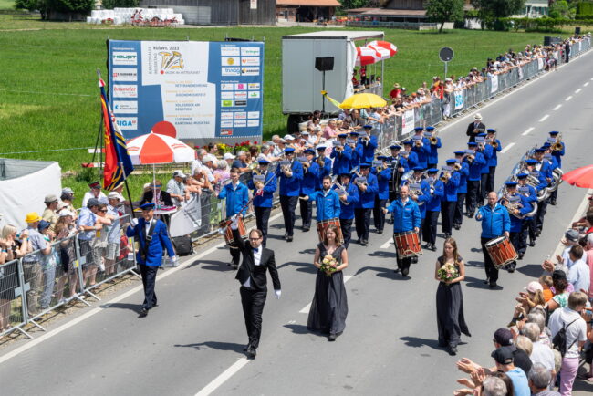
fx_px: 1154
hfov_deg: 28.8
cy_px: 198
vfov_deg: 19.5
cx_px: 296
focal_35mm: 70
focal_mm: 70
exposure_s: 1/250
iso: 100
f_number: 8
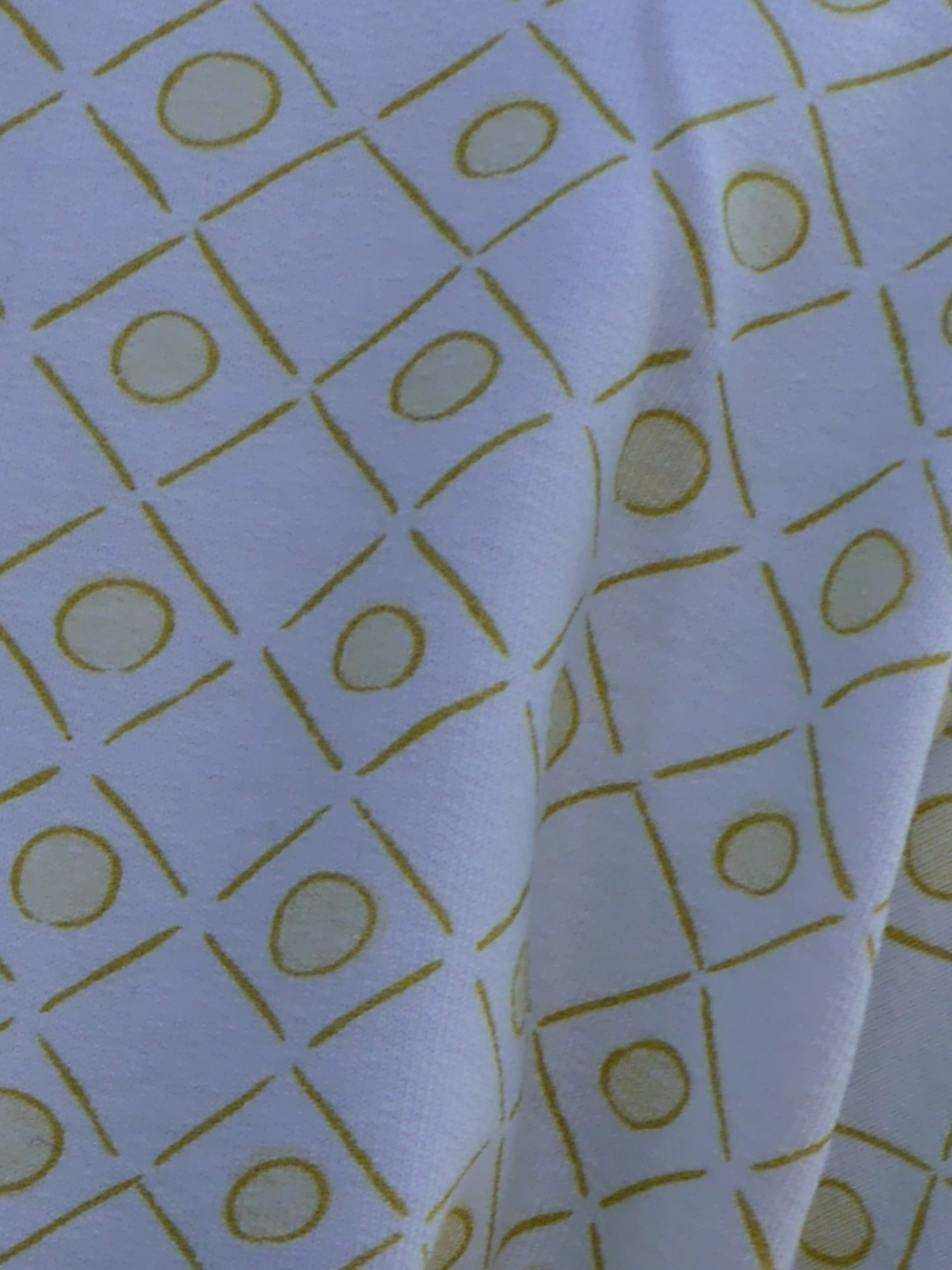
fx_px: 5025
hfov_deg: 10.5
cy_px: 1572
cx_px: -410
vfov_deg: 13.9
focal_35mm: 137
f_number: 5.6
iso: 160
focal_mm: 18
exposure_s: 1/160
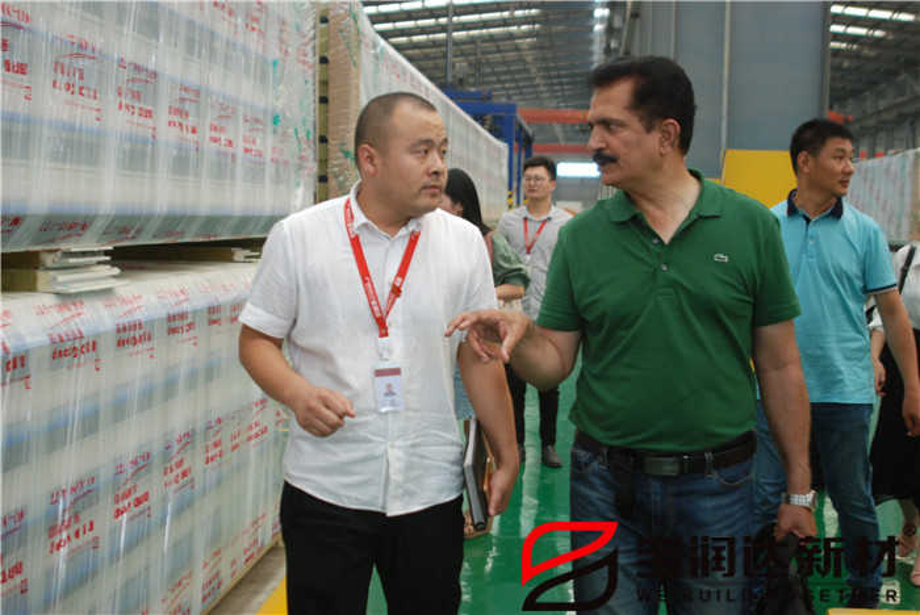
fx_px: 1074
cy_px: 308
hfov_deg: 46.4
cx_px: 460
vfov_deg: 32.0
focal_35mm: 42
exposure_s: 1/80
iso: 400
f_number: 3.5
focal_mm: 28
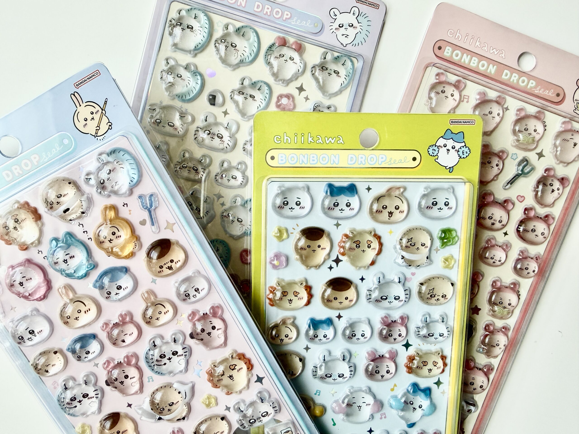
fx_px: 401
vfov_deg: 56.8
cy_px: 217
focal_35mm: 24
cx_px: 290
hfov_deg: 71.6
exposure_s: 1/121
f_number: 2.2
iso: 160
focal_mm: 2.22
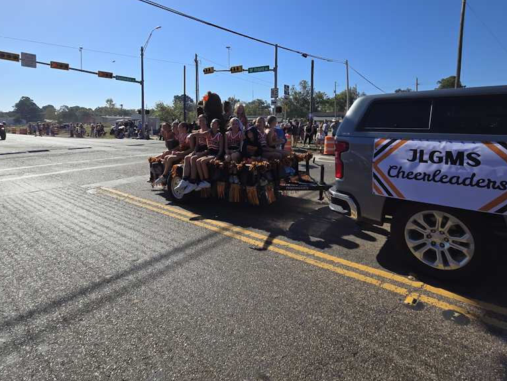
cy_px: 137
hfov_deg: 91.0
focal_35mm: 17
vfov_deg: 73.2
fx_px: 249
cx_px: 261
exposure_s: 1/3194
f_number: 2.2
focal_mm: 2.2
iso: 50
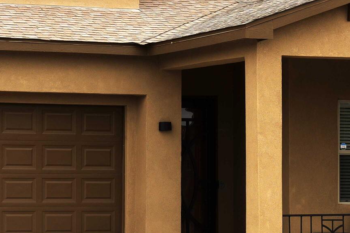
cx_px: 115
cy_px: 144
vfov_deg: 7.7
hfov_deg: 11.5
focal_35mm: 178
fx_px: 1730
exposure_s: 1/250
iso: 100
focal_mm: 51
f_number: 8
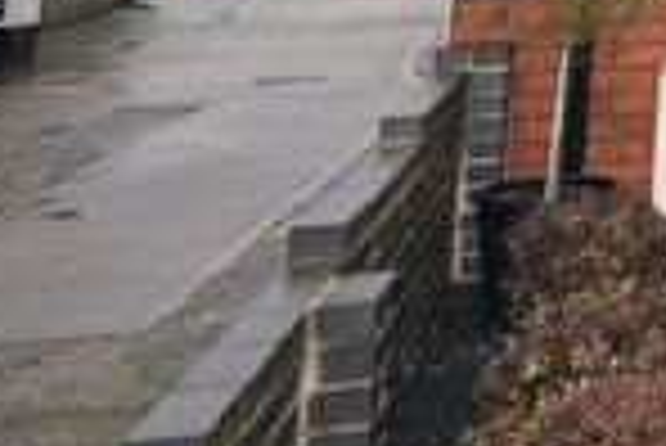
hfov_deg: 19.5
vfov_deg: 16.6
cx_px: 1256
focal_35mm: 71
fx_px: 1315
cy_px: -313
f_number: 5.6
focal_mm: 10
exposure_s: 1/125
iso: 280
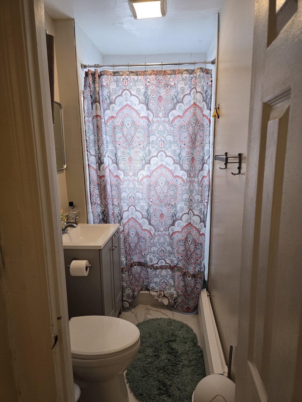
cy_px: 201
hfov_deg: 58.9
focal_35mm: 23
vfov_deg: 73.9
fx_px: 268
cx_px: 151
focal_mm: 6.3
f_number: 1.7
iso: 160
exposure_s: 1/120
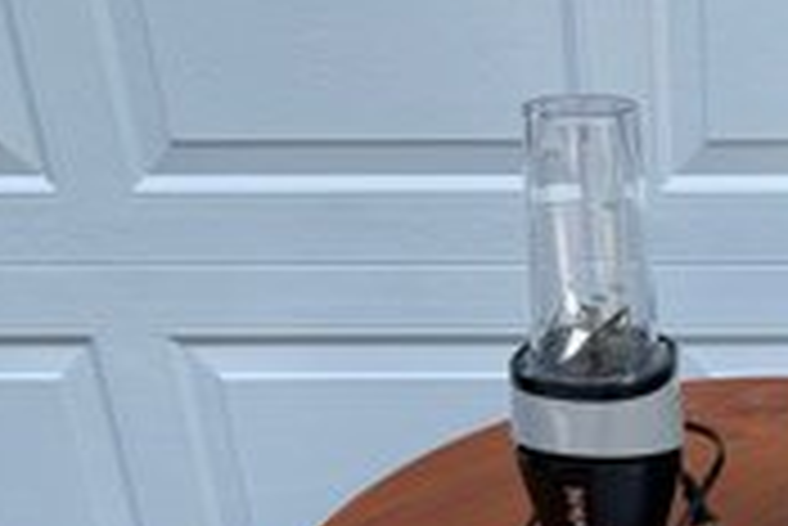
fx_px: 1161
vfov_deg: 25.0
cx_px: 741
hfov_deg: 34.9
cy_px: 452
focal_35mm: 53
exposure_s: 1/569
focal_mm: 5.7
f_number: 1.5
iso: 50
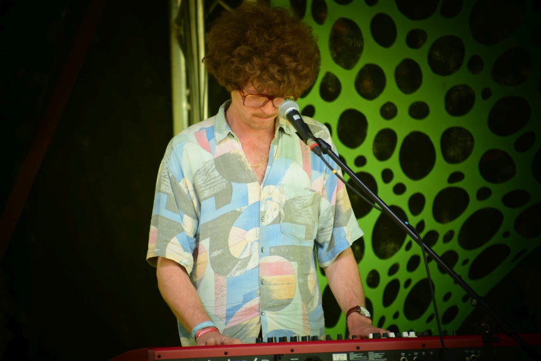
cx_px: 270
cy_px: 180
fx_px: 6762
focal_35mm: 450
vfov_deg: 3.1
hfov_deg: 4.6
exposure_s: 1/320
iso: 400
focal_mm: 300
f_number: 6.3
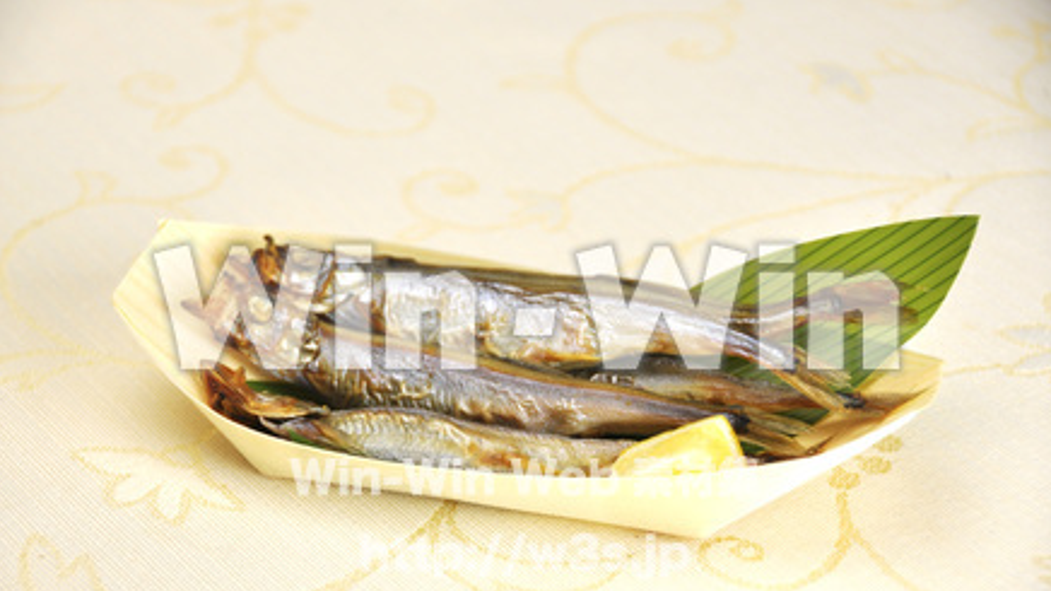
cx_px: 528
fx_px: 4194
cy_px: 330
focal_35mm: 151
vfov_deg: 8.1
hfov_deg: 14.3
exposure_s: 1/100
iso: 200
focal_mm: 95
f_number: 5.3
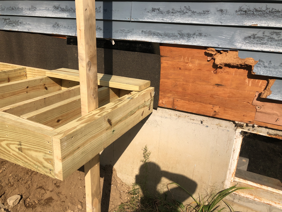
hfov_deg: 63.4
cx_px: 141
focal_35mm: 28
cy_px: 106
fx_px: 228
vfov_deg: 49.7
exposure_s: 1/1333
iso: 20
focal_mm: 3.99
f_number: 1.8
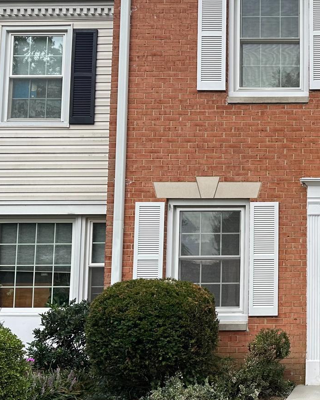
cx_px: 357
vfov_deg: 34.1
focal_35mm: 55
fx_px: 651
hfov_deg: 25.5
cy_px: 218
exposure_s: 1/345
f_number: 1.78
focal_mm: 6.86
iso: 80
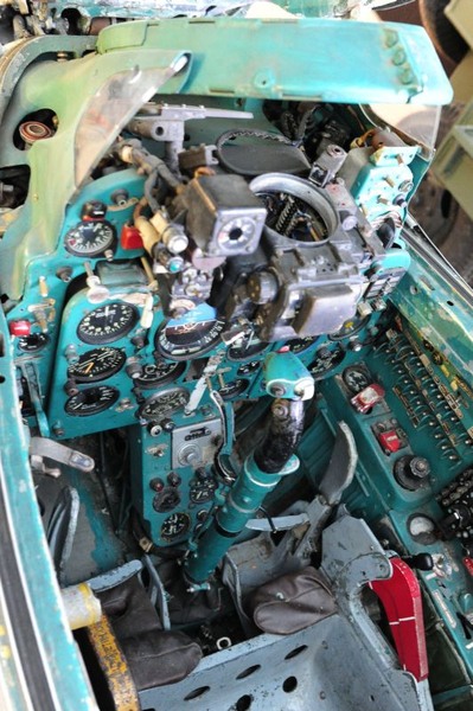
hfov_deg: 37.8
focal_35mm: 35
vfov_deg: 54.5
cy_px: 356
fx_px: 691
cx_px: 236
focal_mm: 35
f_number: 5.6
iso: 6400
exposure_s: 1/8
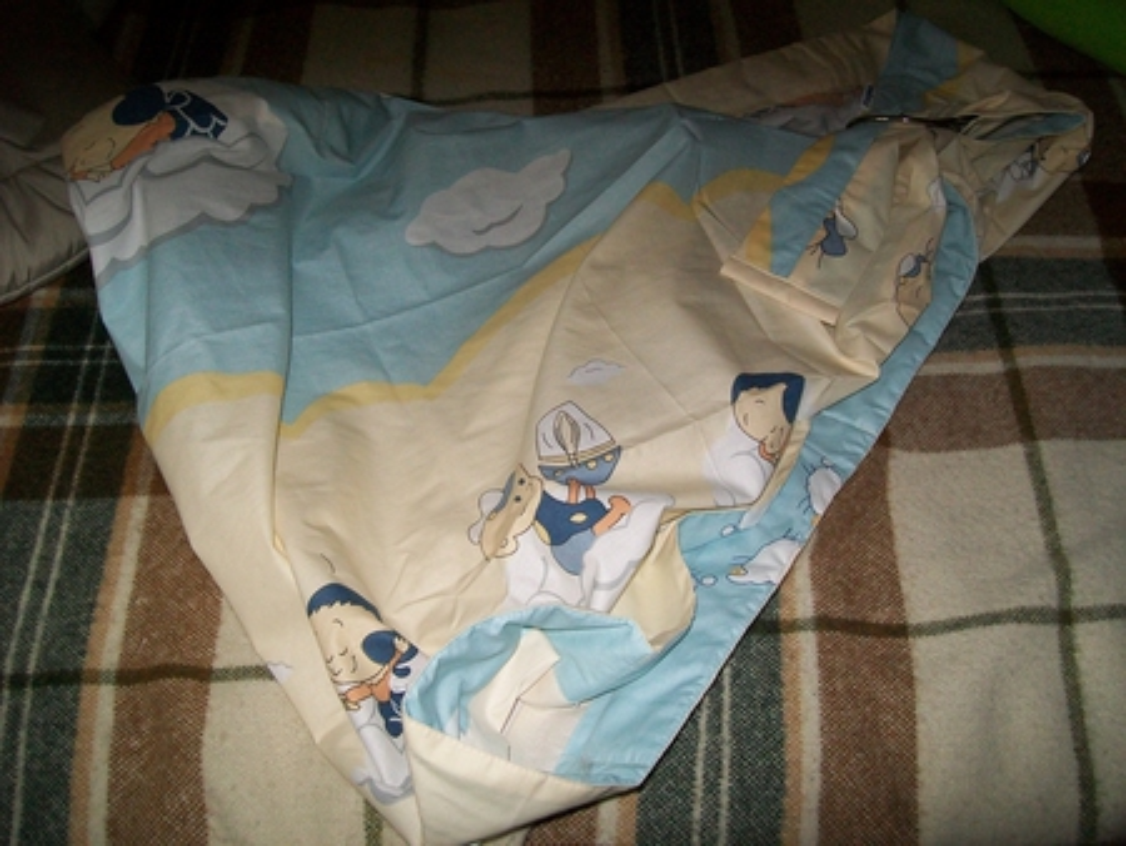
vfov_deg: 41.8
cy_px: 423
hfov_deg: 53.9
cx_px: 563
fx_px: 1107
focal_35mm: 34
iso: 160
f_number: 2.7
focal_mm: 6.1
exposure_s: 1/60
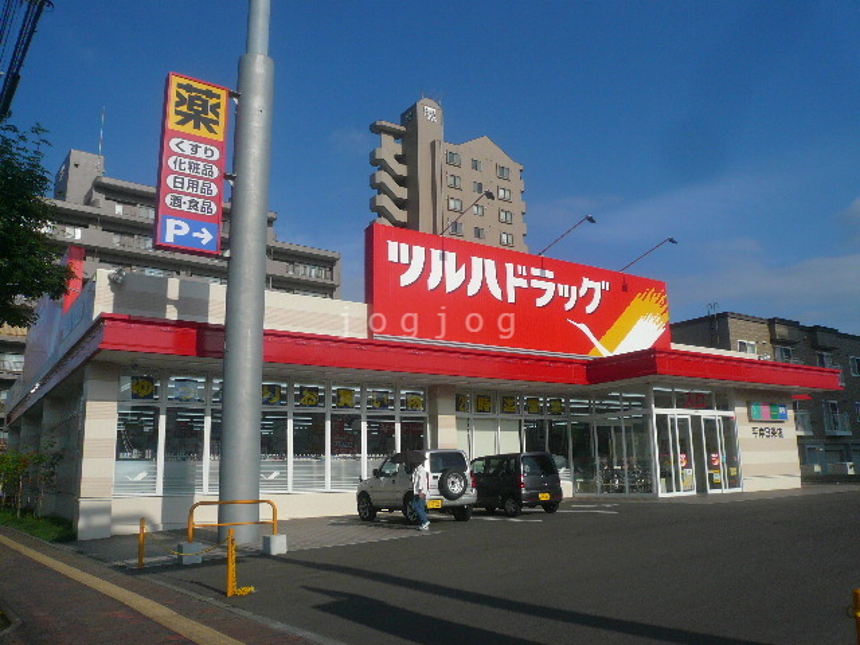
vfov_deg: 49.7
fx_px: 696
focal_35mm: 28
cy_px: 322
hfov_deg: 63.4
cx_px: 430
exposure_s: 1/500
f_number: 8
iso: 100
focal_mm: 4.6
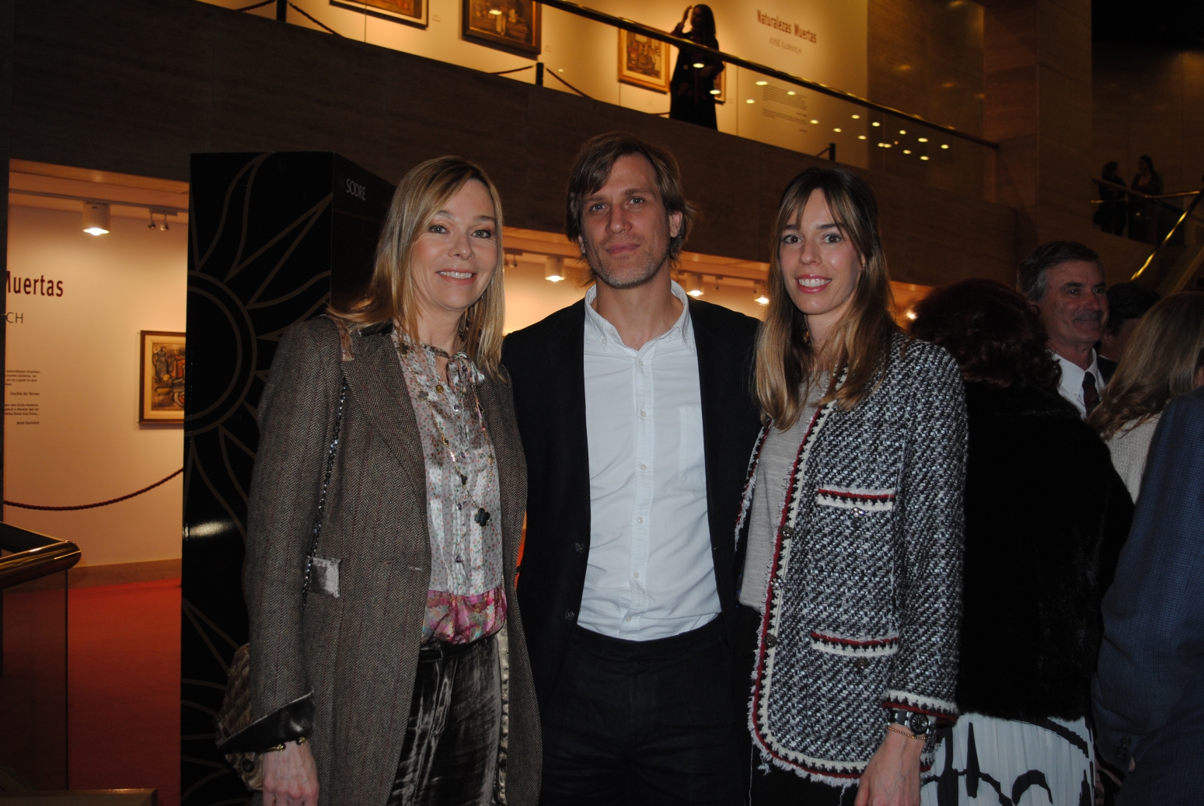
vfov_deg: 37.0
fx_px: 1205
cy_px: 403
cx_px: 602
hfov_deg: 53.1
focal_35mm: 36
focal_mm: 24
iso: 200
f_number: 4
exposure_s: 1/60
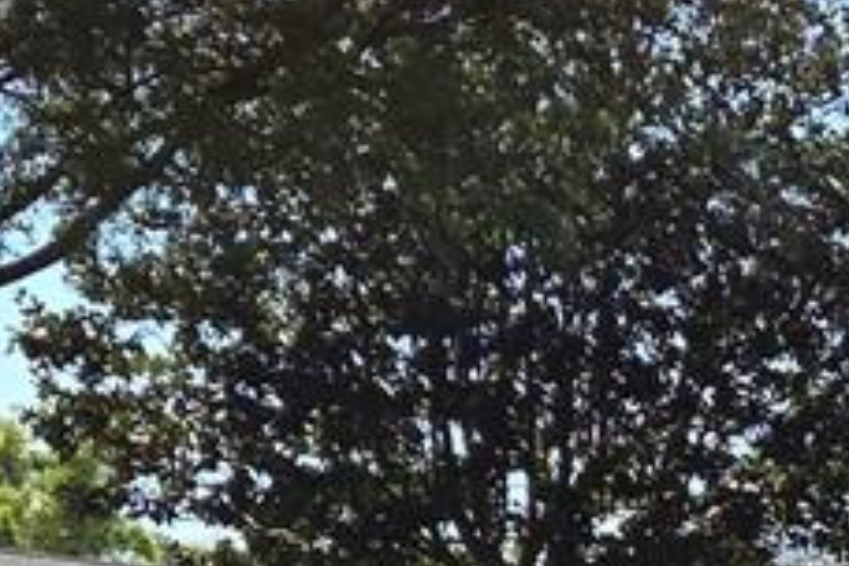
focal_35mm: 168
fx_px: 3962
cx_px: 1445
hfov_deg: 11.5
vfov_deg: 7.9
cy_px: 1050
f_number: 1.8
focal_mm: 5.4
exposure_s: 1/1859
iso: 25
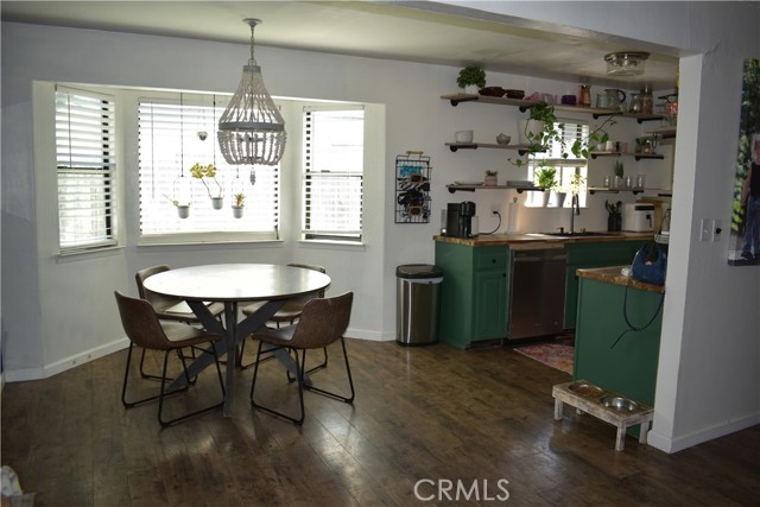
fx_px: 570
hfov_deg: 67.4
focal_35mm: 27
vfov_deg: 48.0
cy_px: 254
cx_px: 380
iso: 200
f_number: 3.5
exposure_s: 1/60
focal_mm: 18
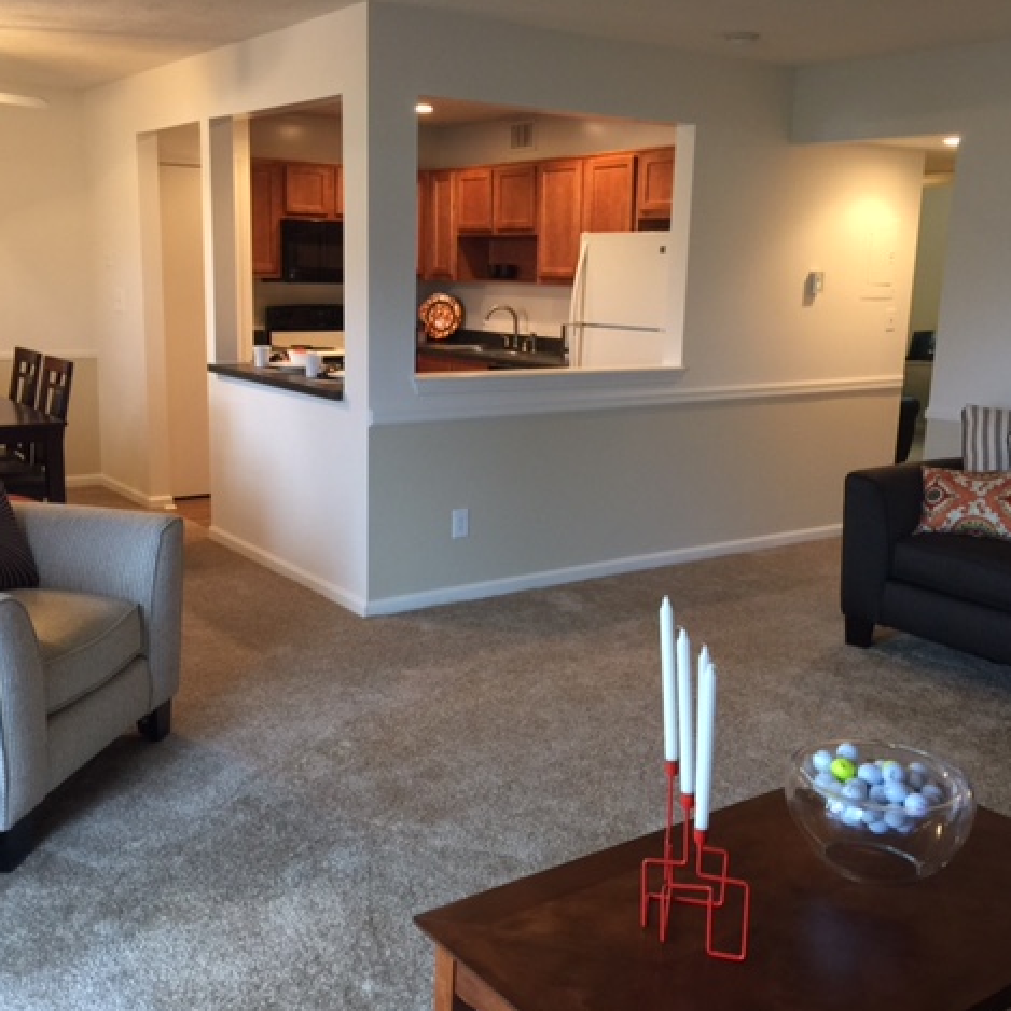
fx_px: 1157
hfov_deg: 47.2
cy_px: 509
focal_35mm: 35
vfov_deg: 47.2
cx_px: 466
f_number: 2.2
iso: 80
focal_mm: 4.15
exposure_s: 1/15
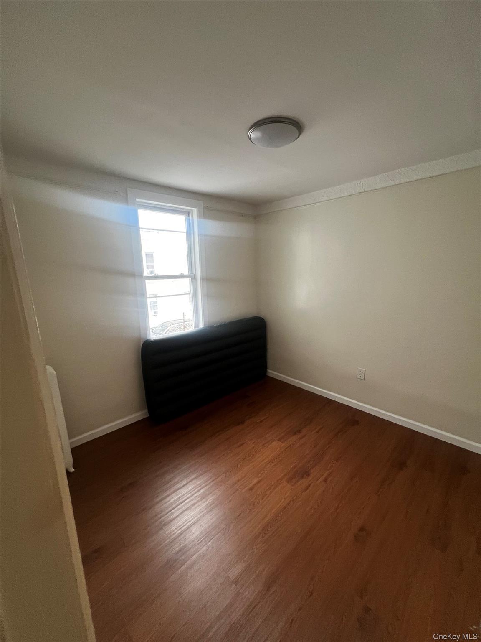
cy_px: 321
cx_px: 240
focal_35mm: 13
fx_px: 241
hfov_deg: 89.9
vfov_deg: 106.2
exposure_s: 1/73
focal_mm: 1.57
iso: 250
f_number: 1.8
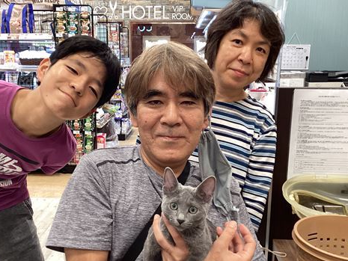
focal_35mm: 40
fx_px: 402
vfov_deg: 35.9
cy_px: 144
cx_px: 157
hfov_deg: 46.7
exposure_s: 1/50
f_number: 2.4
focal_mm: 3.3
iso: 125
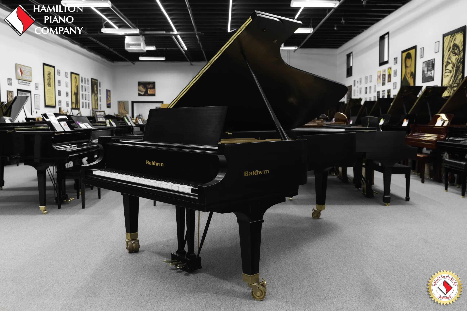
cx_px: 234
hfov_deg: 54.4
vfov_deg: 37.9
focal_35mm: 35
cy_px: 156
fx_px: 454
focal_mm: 35
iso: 100
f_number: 4.4
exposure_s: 1/6
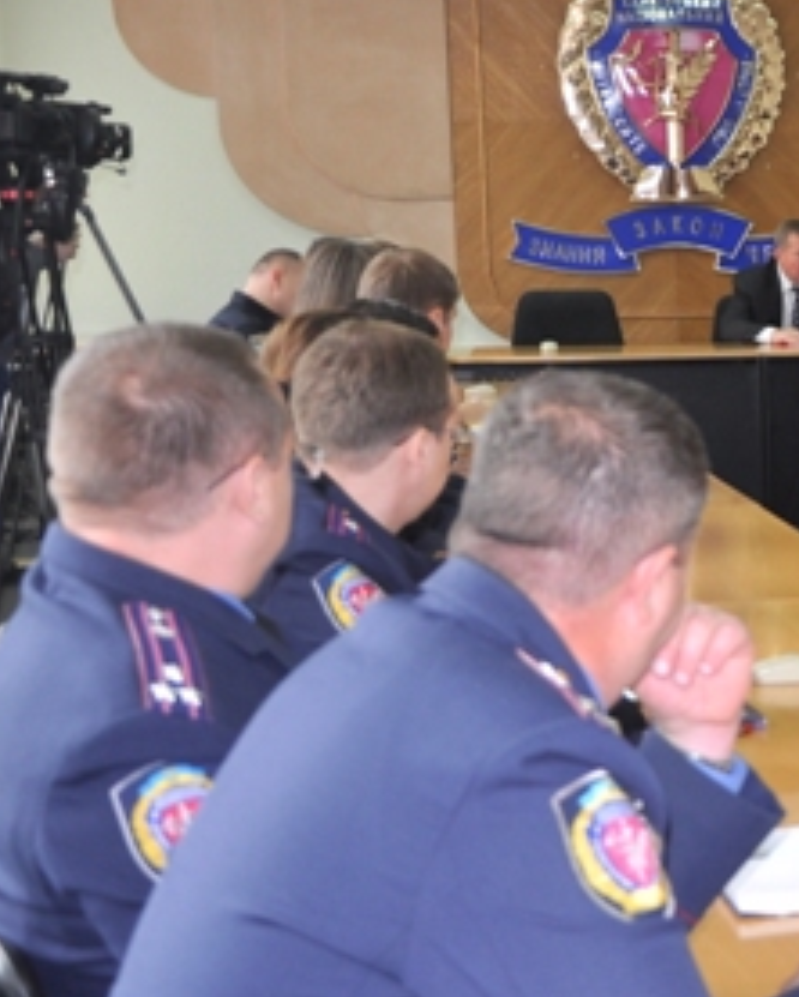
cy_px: 576
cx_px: 1342
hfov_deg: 14.3
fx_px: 2873
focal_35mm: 97
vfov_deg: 19.7
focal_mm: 25
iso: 250
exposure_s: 1/60
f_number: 4
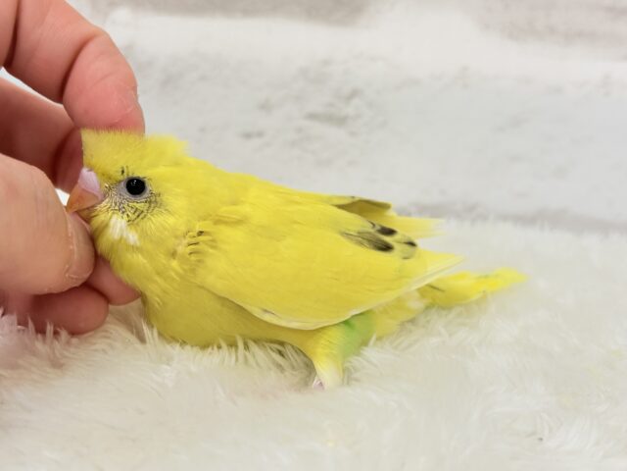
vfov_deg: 28.0
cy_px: 236
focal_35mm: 52
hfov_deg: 36.8
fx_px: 942
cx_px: 314
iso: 32
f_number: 1.6
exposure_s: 1/50
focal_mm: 5.96
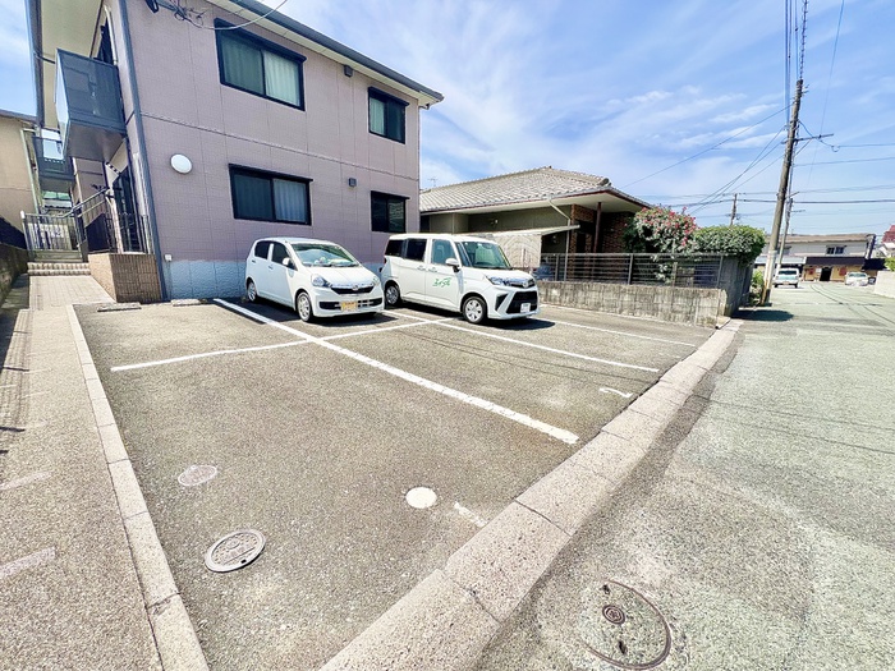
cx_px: 448
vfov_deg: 89.9
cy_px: 336
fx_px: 336
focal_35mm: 13
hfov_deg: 106.2
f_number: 1.8
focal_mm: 1.57
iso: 32
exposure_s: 1/1597
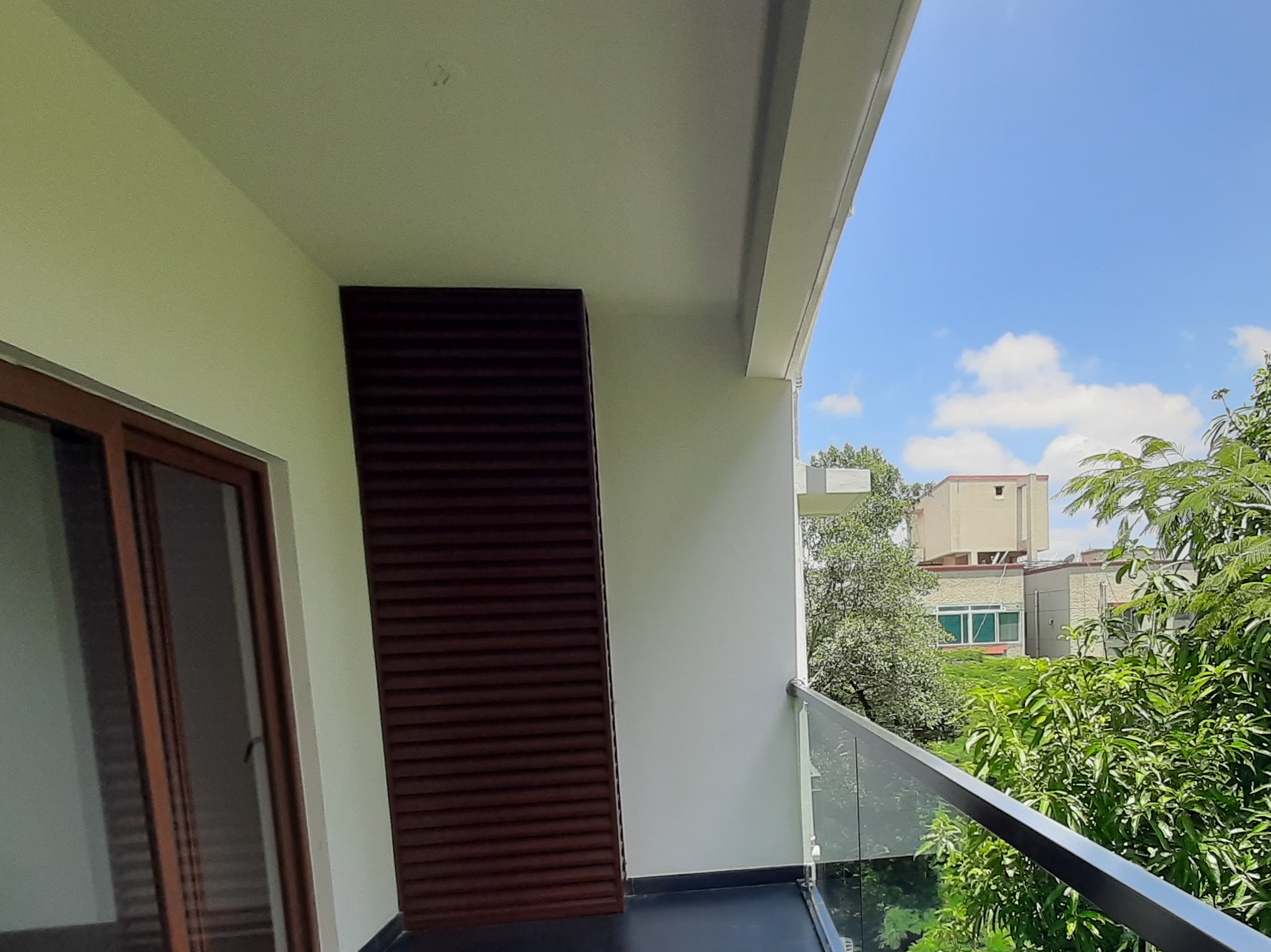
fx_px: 771
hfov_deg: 76.7
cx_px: 838
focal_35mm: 21
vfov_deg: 60.2
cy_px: 708
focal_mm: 1.42
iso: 40
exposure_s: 1/440
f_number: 2.2
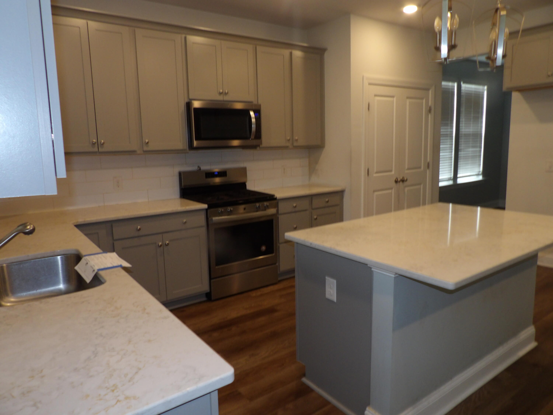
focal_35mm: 24
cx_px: 276
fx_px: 383
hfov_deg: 71.6
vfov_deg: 56.8
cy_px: 208
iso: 200
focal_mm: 4.3
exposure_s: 1/29
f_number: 3.2
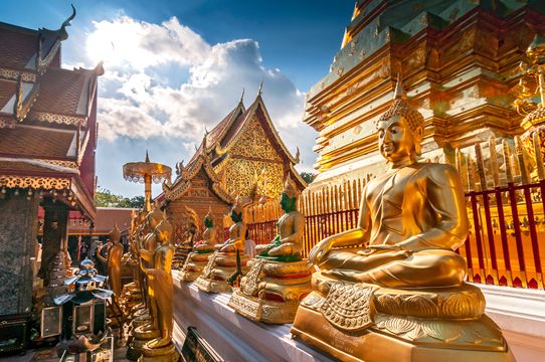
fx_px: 272
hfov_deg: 90.1
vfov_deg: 67.2
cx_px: 272
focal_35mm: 18
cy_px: 181
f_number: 7.1
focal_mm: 12
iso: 200
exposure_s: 1/800
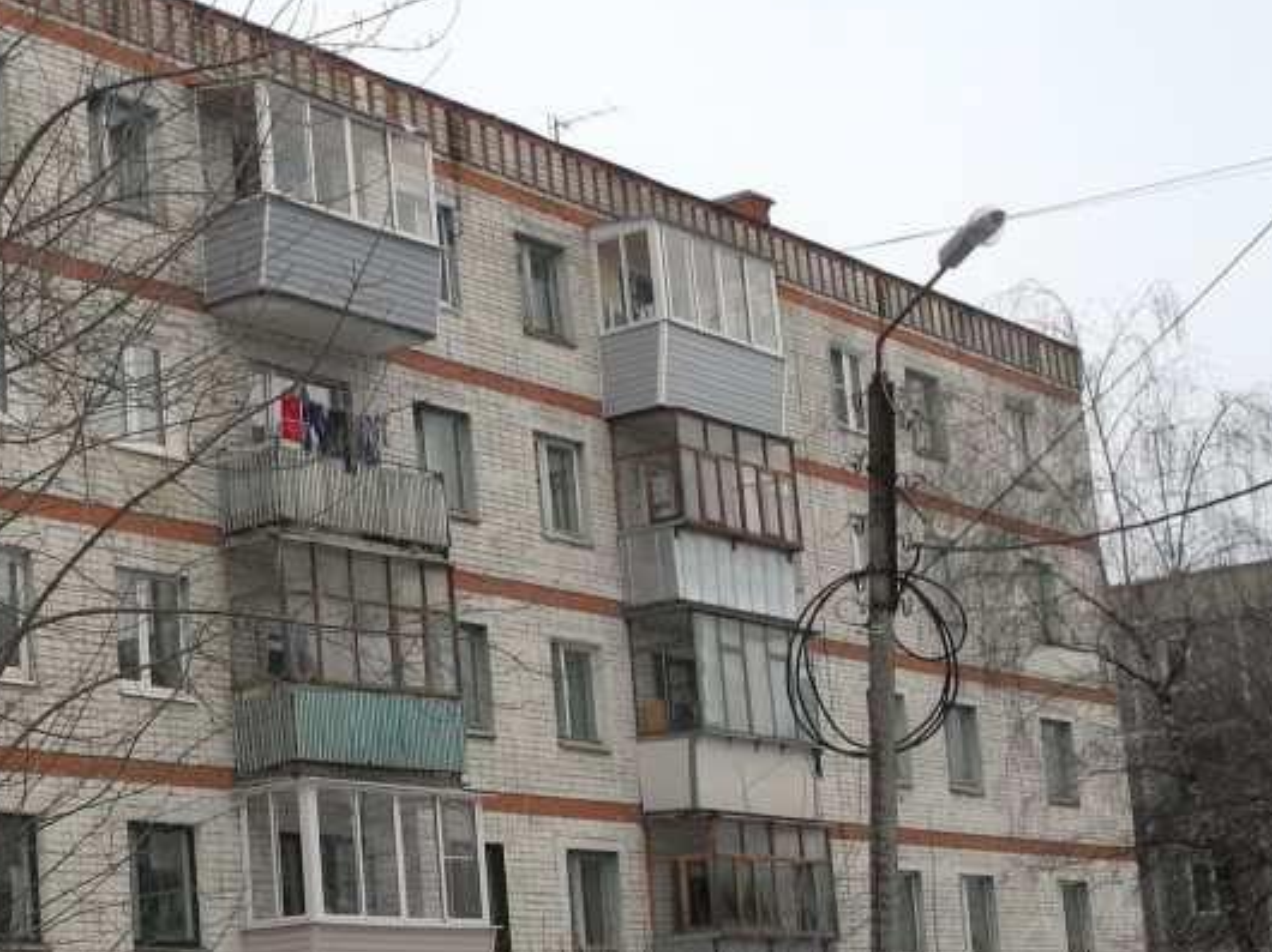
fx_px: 2718
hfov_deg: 24.4
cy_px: 655
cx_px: -161
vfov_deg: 19.8
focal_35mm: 74
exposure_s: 1/200
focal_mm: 6
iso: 100
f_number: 2.8
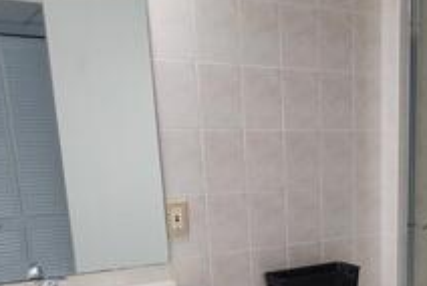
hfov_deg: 38.7
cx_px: 342
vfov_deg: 26.2
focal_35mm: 49
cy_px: 286
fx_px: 582
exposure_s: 1/60
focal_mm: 4.71
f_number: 1.7
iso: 107
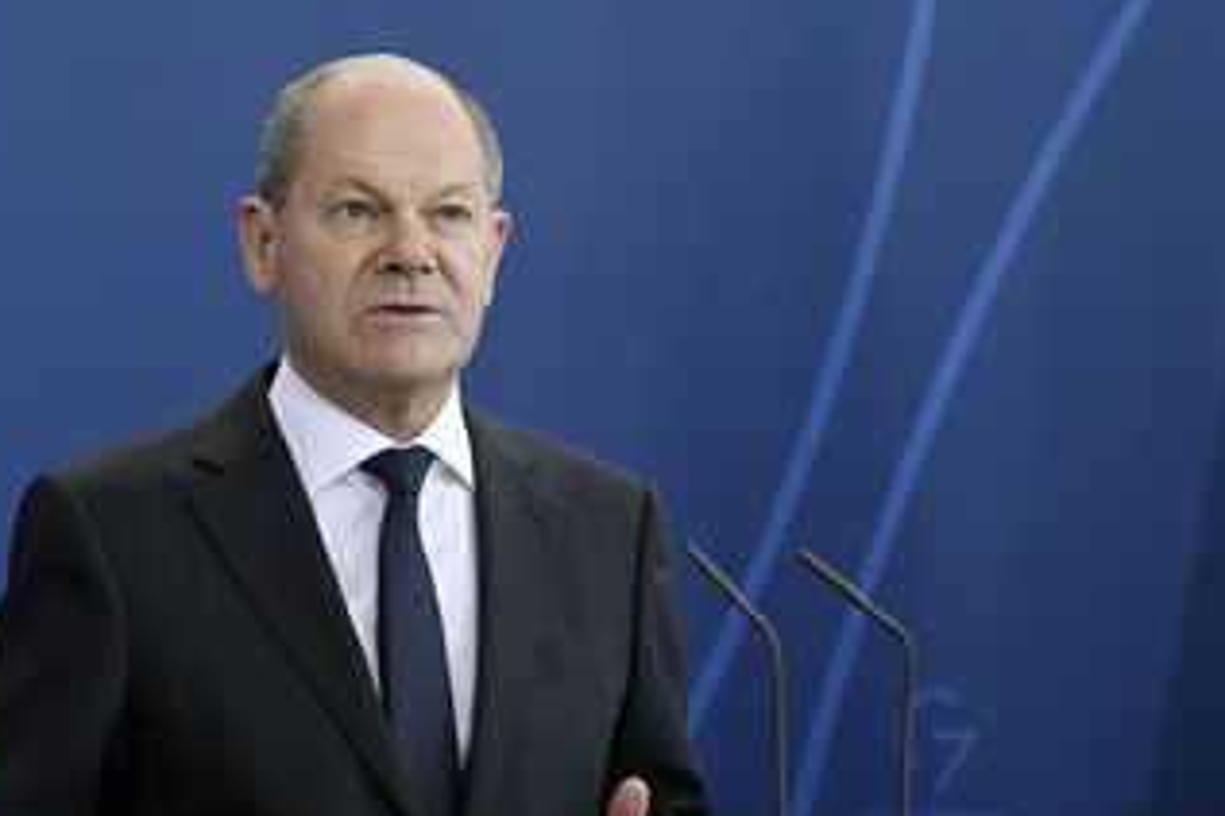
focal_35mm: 185
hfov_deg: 11.1
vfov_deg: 7.4
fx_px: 6292
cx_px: 385
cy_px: 576
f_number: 5.6
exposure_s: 1/400
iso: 3200
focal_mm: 130
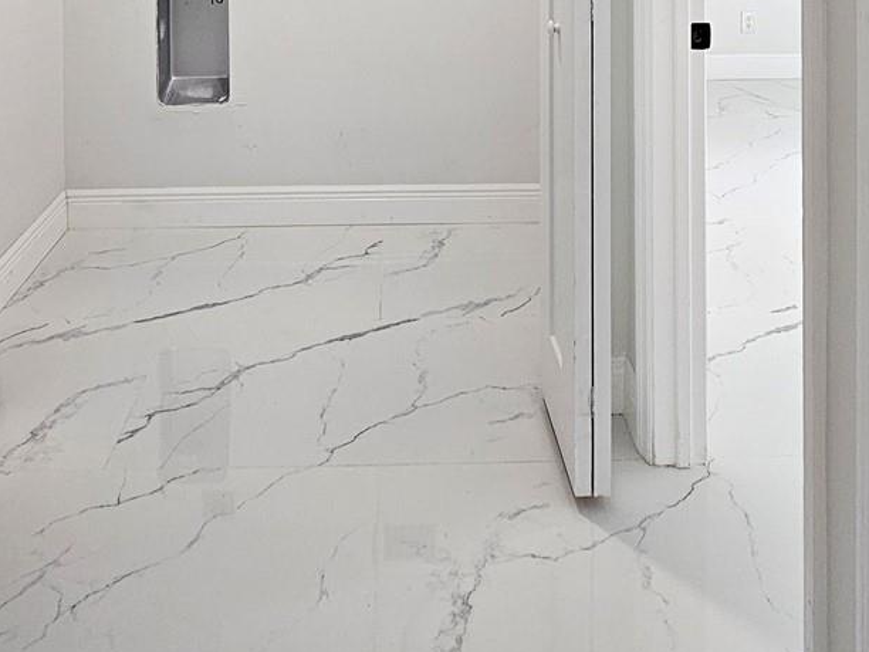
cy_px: -159
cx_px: 429
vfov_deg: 33.0
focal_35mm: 34
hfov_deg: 54.0
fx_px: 854
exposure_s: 1/60
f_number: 2.2
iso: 80
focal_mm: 2.2
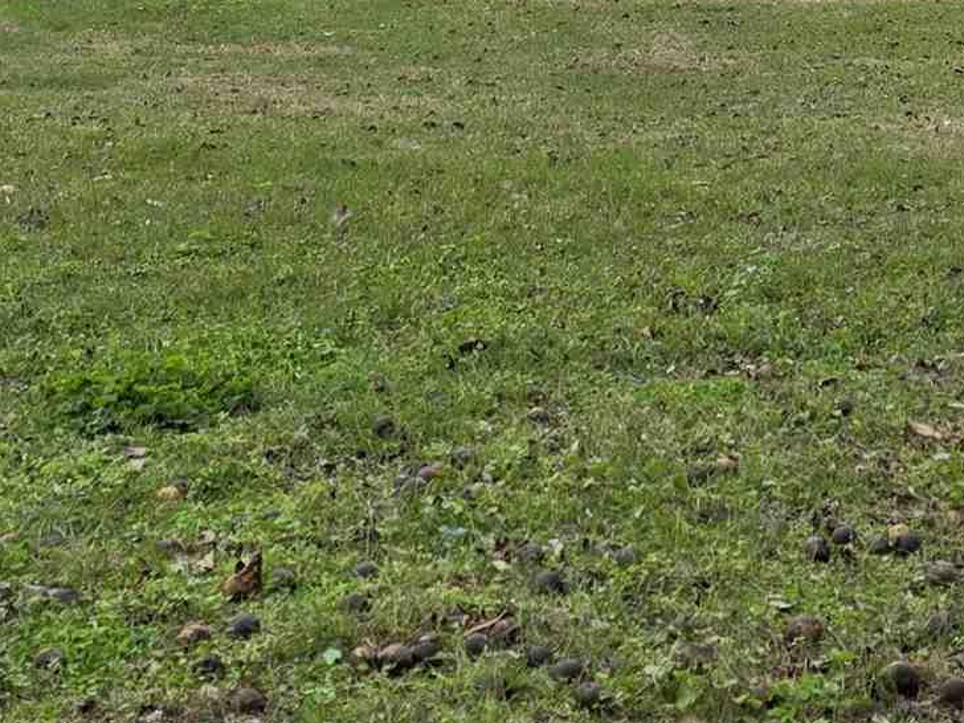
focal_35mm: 97
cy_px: -201
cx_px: 442
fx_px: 2701
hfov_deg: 20.2
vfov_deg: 14.6
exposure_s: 1/144
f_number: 1.7
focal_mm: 6.3
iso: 12
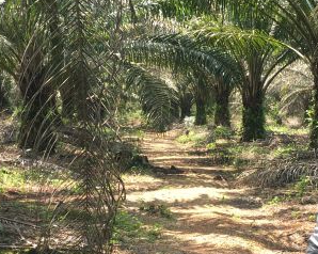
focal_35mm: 76
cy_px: 188
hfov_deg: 25.0
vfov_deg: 20.0
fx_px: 715
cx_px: 206
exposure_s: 1/167
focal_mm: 4.15
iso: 25
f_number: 2.2
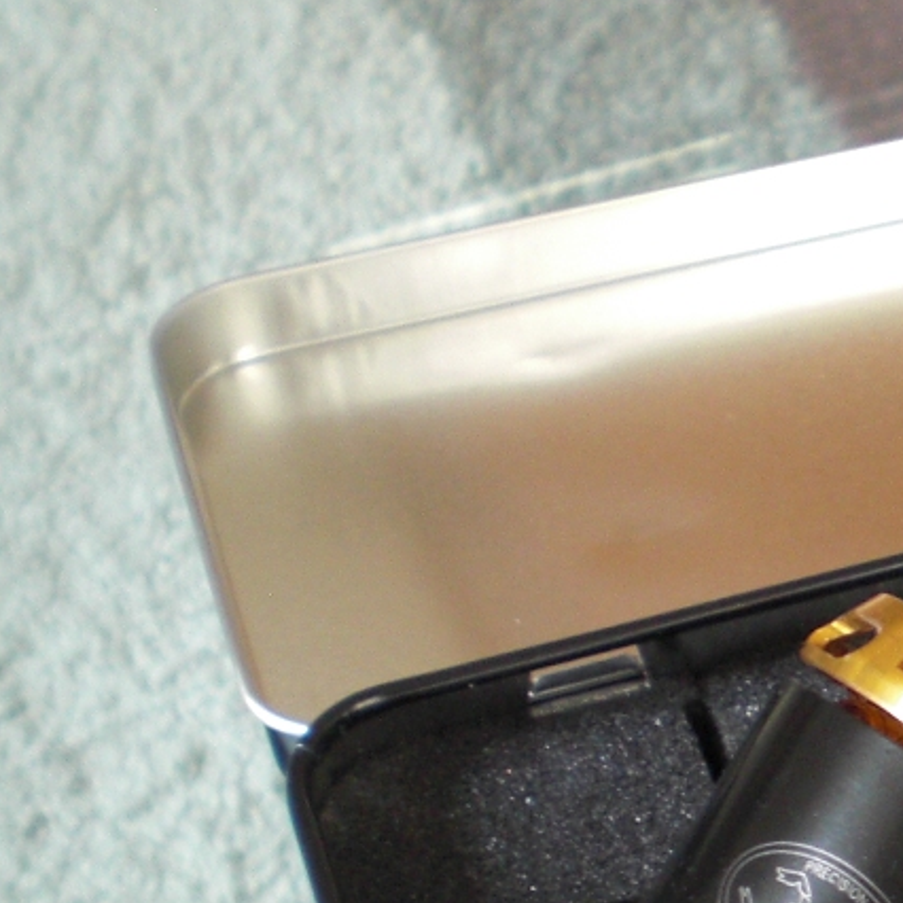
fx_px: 3040
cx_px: 1051
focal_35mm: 103
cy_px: 830
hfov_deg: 16.3
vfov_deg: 16.6
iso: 200
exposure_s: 1/3.33
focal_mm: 6.3
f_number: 3.1
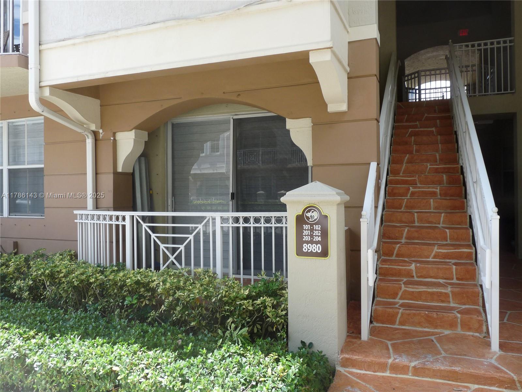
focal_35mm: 27
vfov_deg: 51.4
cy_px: 196
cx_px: 261
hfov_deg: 65.3
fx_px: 407
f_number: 4
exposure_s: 1/160
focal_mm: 4.8
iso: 100
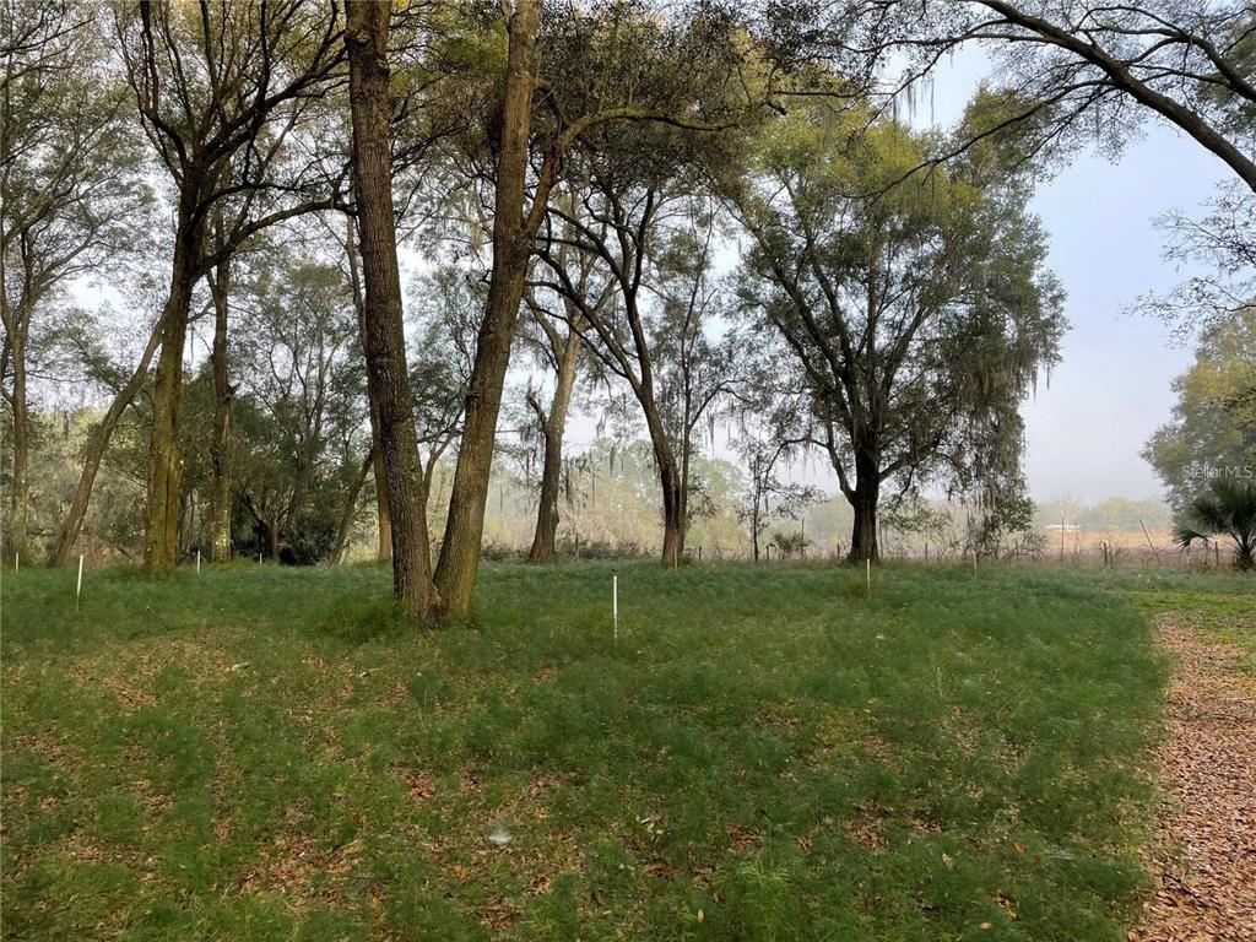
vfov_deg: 53.1
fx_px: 943
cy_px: 471
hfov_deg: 67.3
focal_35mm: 26
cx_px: 628
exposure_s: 1/515
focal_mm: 4.2
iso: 32
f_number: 1.6
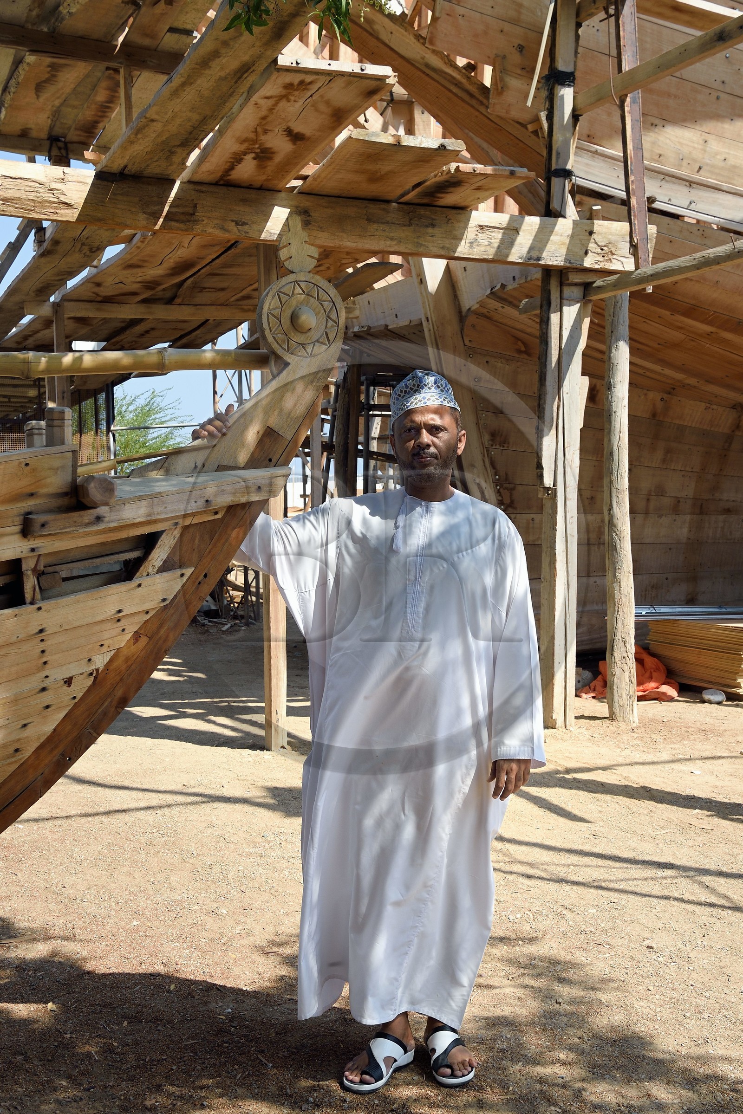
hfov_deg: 35.1
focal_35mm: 38
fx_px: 1176
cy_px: 557
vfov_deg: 50.7
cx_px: 372
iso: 200
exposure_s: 1/200
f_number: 11
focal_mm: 38
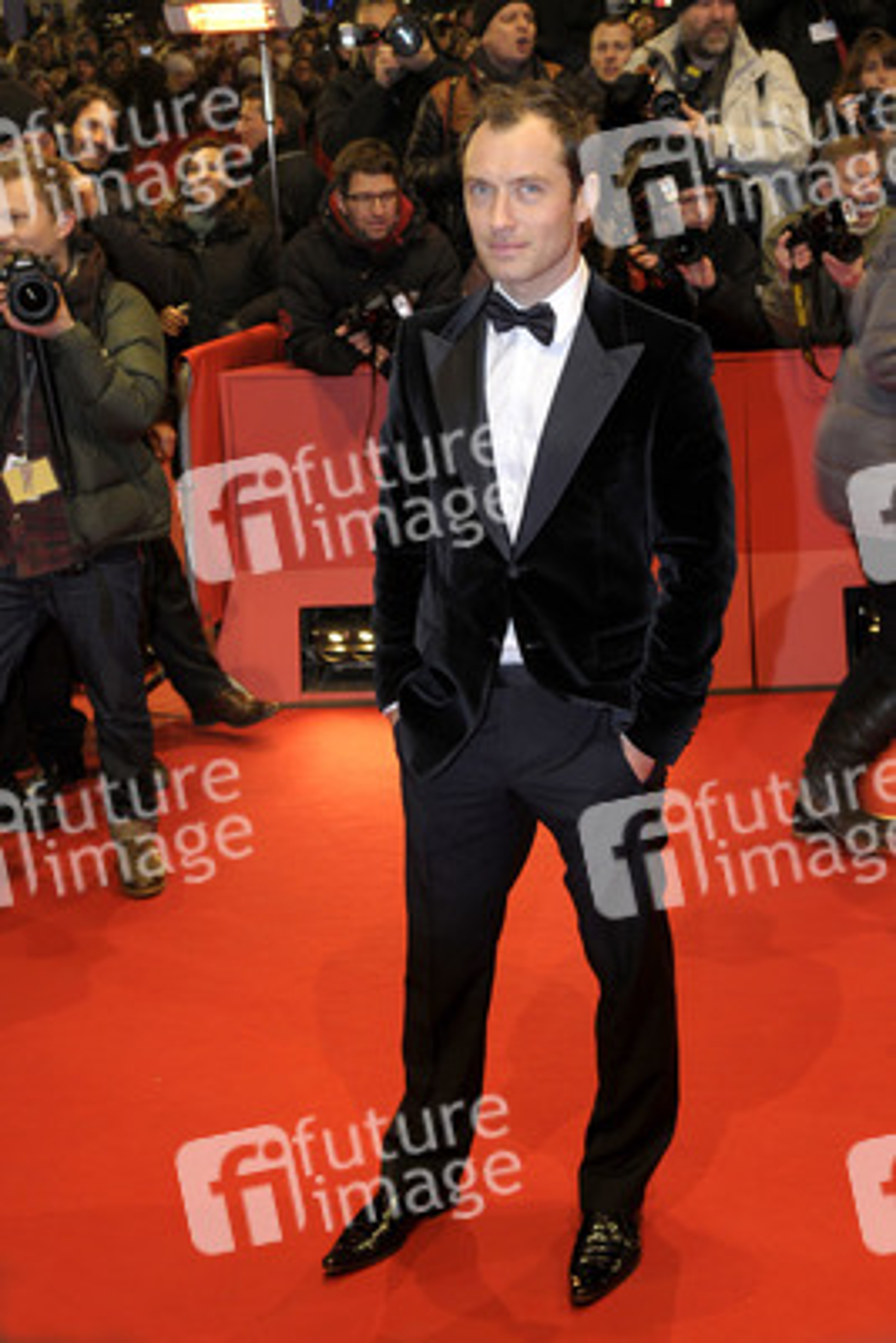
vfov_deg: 42.3
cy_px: 672
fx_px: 1734
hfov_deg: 29.0
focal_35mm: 46
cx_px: 448
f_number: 5.6
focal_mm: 31
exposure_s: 1/80
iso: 400
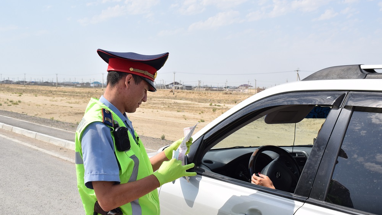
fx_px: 431
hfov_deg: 47.8
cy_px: 118
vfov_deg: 28.0
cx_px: 191
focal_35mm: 43
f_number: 11
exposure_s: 1/500
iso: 200
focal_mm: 27
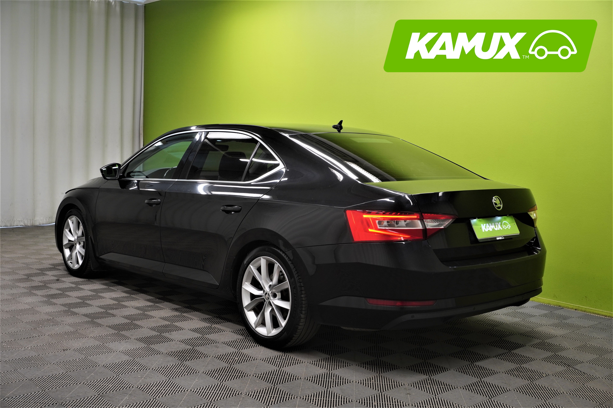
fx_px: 690
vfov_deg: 33.0
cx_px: 306
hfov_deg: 47.9
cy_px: 204
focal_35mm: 40
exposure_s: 1/10
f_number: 10
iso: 320
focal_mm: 27
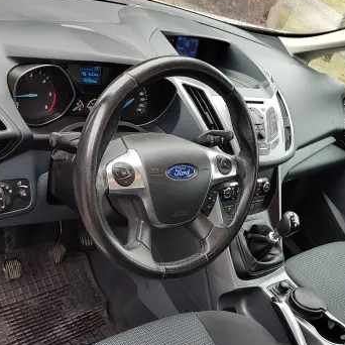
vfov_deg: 43.6
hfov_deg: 43.2
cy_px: 213
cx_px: 231
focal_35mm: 38
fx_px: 428
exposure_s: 1/100
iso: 233
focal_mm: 5.56
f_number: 1.8
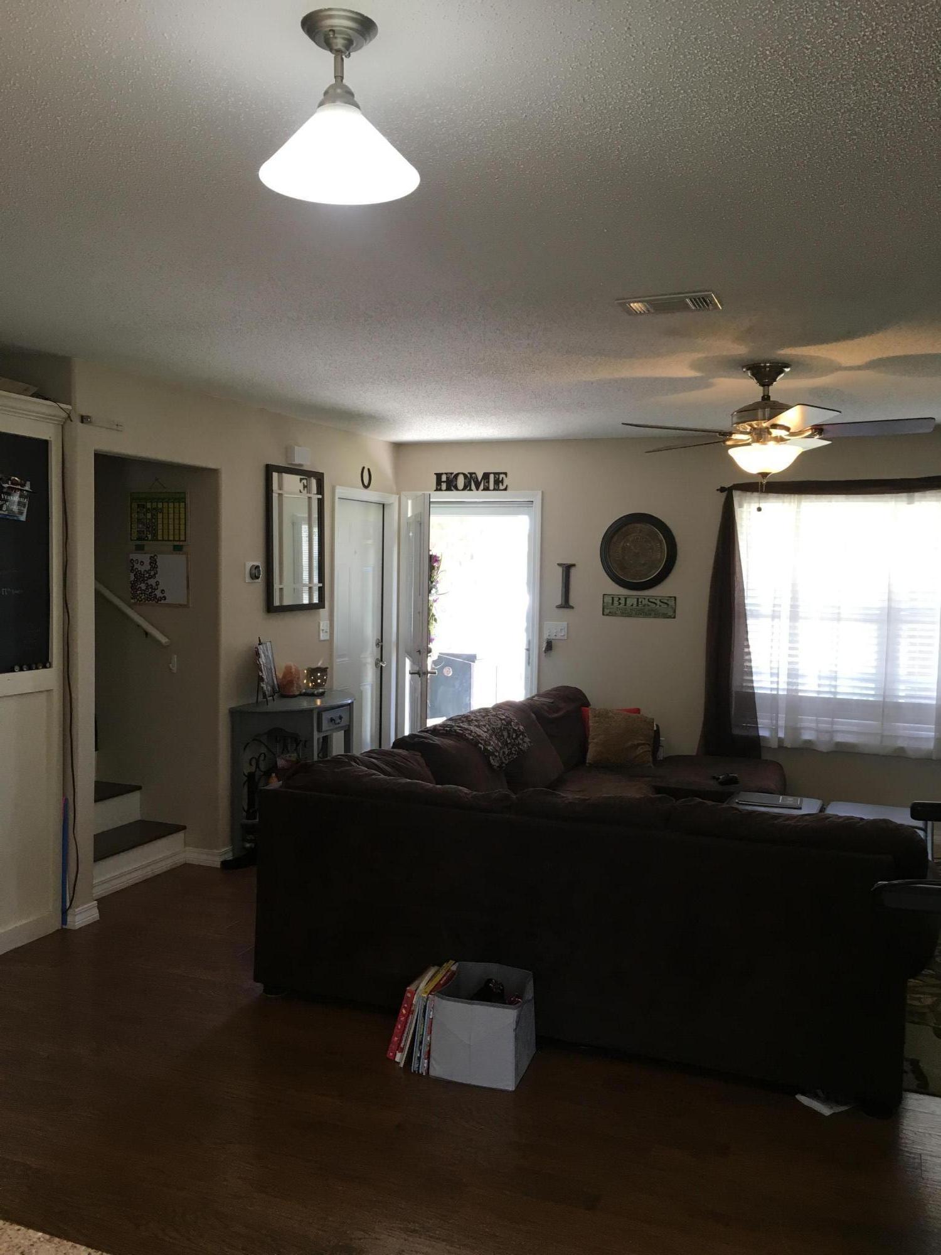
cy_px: 628
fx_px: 1051
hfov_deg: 48.2
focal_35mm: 29
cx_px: 470
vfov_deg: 61.7
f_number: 2.2
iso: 32
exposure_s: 1/30
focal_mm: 4.15
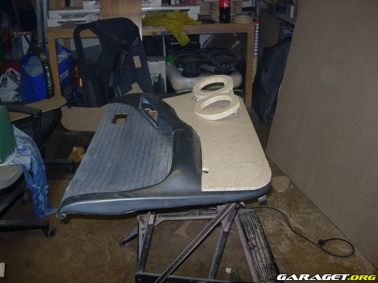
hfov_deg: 49.0
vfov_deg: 37.7
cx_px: 189
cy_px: 142
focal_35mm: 38
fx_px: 415
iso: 79
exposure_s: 1/64
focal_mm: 7.8
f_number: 2.8
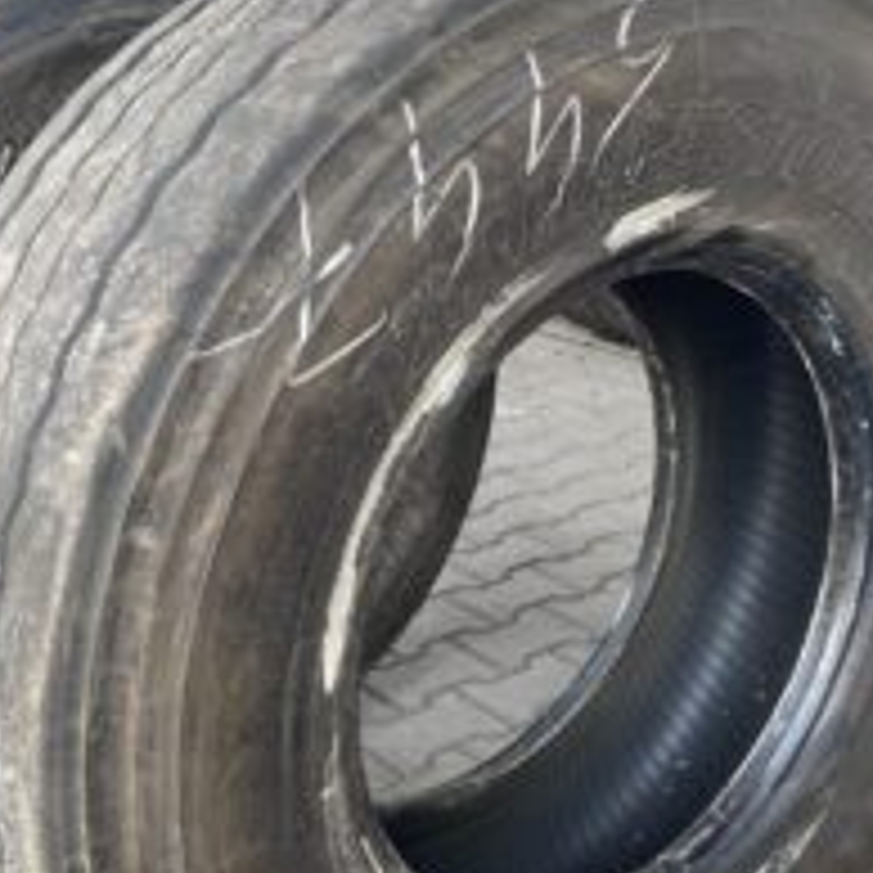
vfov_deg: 33.2
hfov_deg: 33.4
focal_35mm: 51
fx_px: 1455
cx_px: 472
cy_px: 542
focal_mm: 4.25
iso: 32
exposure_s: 1/121
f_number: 1.8
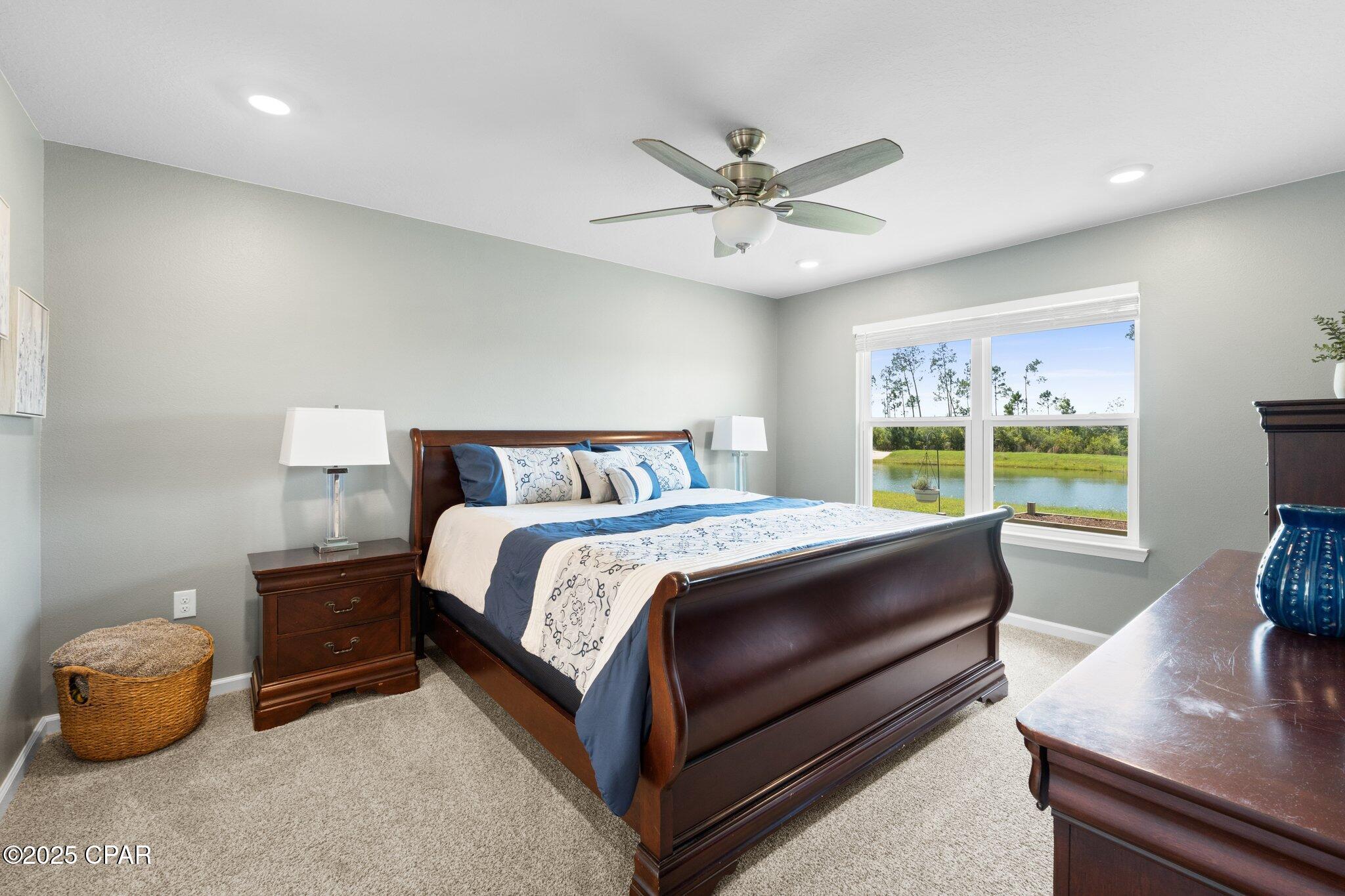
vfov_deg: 77.3
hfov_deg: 100.4
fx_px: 560
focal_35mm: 15
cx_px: 672
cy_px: 448
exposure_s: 1
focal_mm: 10
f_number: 8
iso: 320
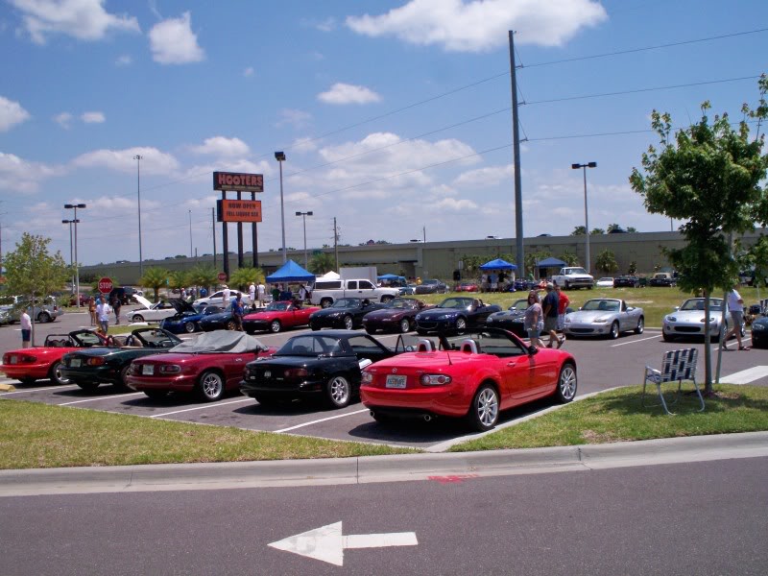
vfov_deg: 40.7
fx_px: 777
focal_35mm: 35
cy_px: 288
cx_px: 384
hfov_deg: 52.6
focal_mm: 7.5
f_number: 8
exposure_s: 1/800
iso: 125
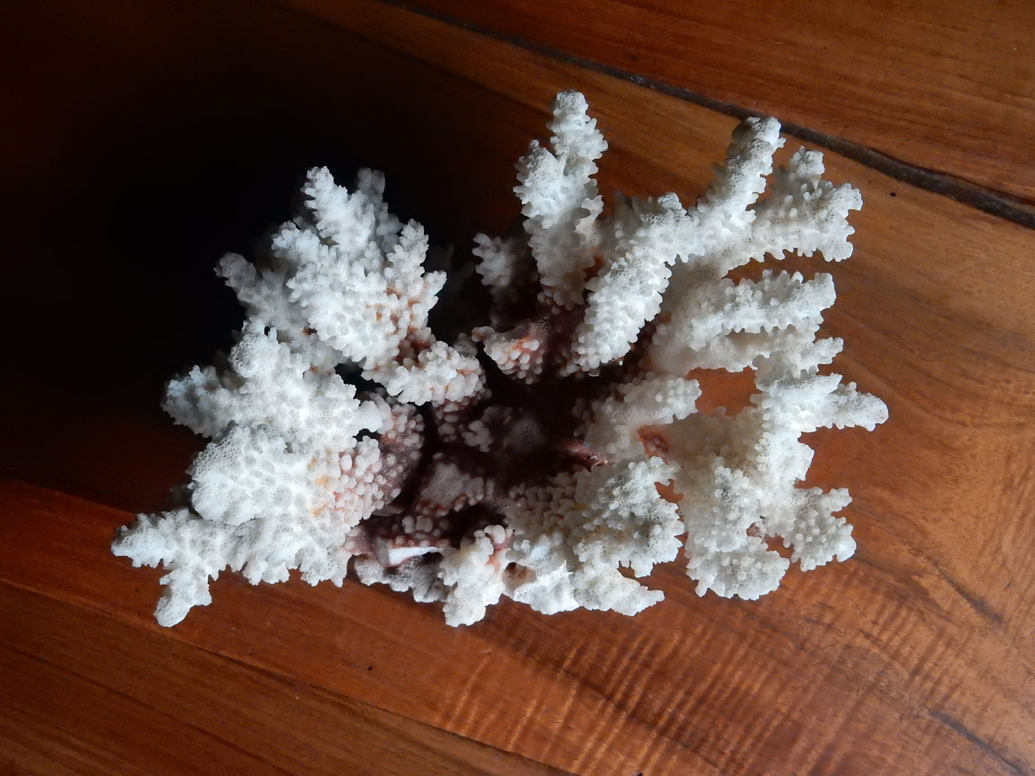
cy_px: 388
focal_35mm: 43
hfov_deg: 43.9
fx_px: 1286
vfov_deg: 33.6
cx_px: 518
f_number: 4.2
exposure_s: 1/60
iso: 1250
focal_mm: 7.6
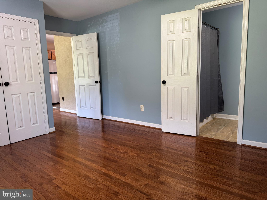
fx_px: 185
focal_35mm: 24
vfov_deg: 56.8
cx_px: 134
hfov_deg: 71.6
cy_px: 100
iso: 125
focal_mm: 6.76
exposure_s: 1/60
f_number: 1.78
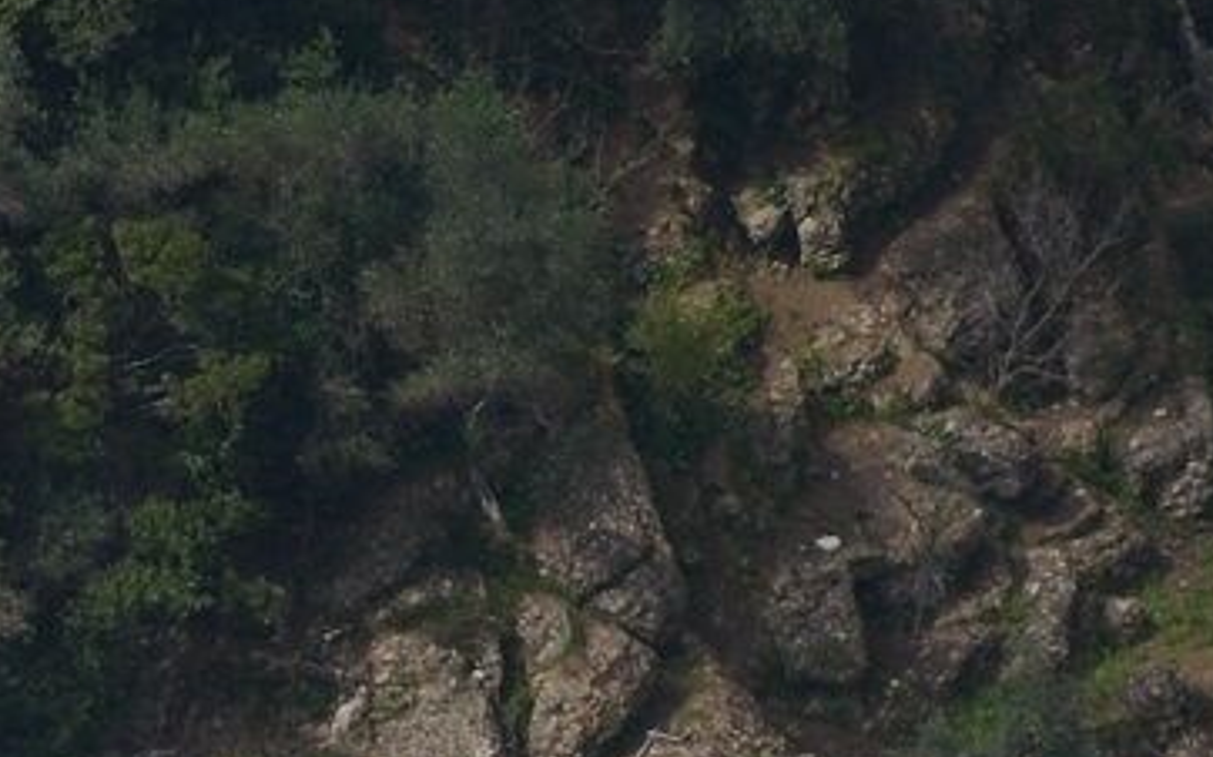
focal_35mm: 1351
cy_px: 2144
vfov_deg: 1.0
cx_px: -1960
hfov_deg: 1.6
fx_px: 44648
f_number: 6.3
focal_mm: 200
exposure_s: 1/500
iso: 125
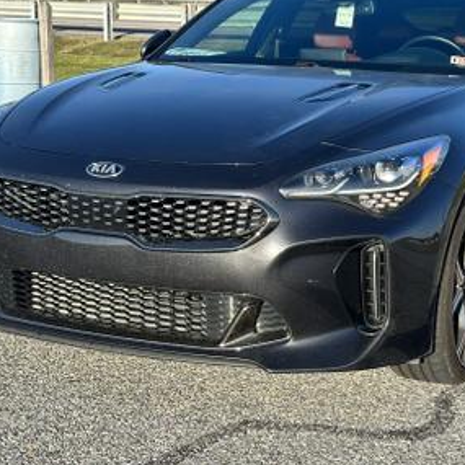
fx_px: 1140
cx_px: 272
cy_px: 168
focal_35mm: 75
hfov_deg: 23.0
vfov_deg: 23.0
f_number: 1.78
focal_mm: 6.86
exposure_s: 1/2114
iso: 64
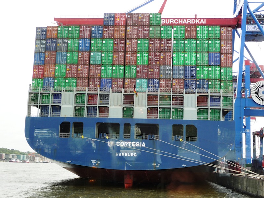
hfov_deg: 38.2
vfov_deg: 29.1
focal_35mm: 50
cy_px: 99
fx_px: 381
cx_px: 132
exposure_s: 1/125
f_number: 4.2
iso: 100
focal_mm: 8.5
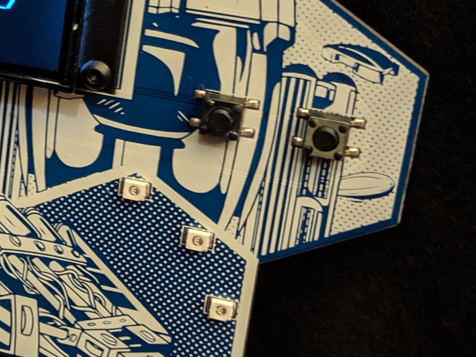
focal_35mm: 97
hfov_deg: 19.3
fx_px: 1334
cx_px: -60
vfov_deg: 15.2
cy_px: 115
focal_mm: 4.44
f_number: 1.8
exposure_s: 1/40
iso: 560
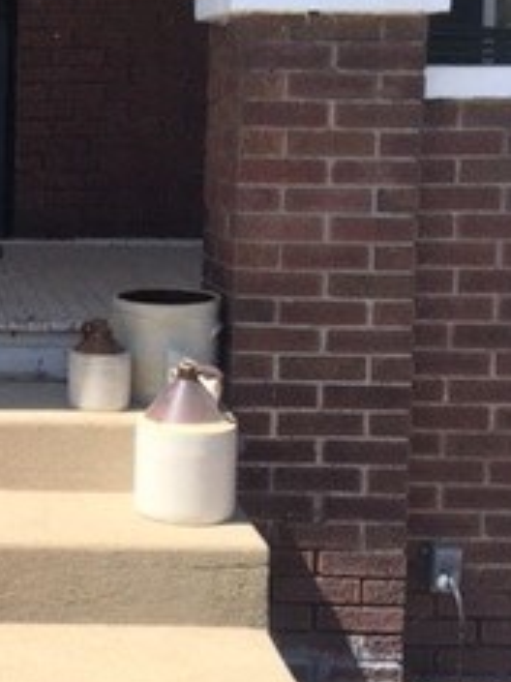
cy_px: 279
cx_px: -148
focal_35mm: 79
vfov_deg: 24.7
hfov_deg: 17.5
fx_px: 1556
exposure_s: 1/1412
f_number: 2.2
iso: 32
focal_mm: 4.15
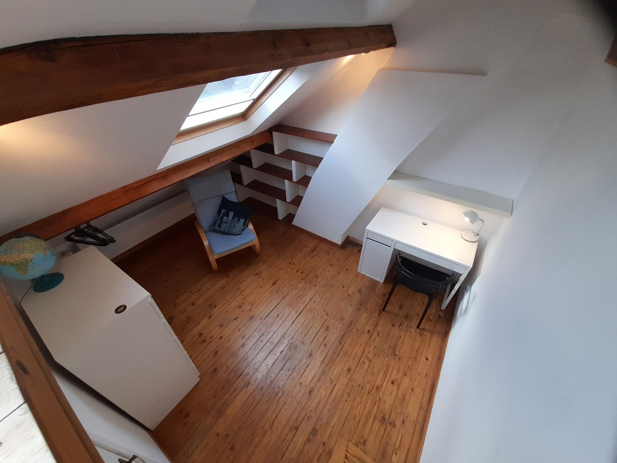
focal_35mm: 13
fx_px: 232
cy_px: 232
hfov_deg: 106.2
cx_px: 308
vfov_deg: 89.9
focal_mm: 1.42
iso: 80
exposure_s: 1/40
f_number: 2.2
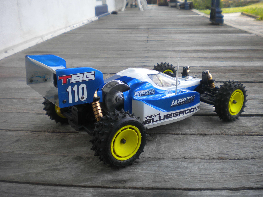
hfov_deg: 52.6
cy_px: 98
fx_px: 266
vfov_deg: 40.7
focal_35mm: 35
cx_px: 132
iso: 80
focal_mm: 6.3
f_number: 3.1
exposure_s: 1/197
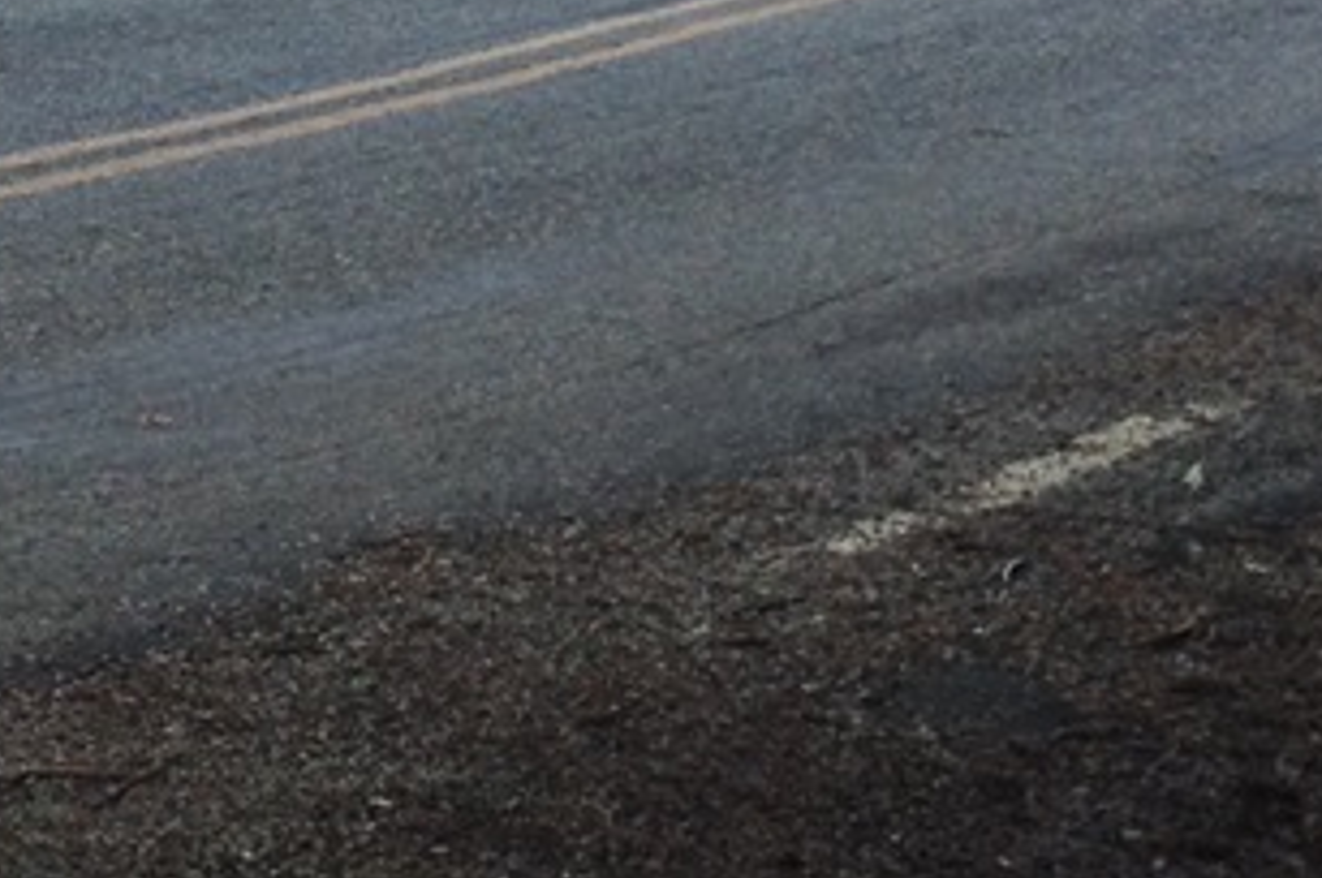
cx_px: 280
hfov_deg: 13.5
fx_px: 5576
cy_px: -344
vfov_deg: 8.8
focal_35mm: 152
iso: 50
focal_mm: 4.28
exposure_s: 1/493
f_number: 2.4
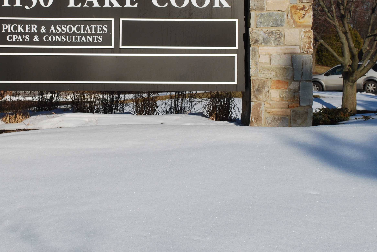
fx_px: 944
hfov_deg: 22.5
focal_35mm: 90
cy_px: 47
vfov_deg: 15.1
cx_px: 116
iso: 100
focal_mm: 36
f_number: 9
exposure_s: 1/320
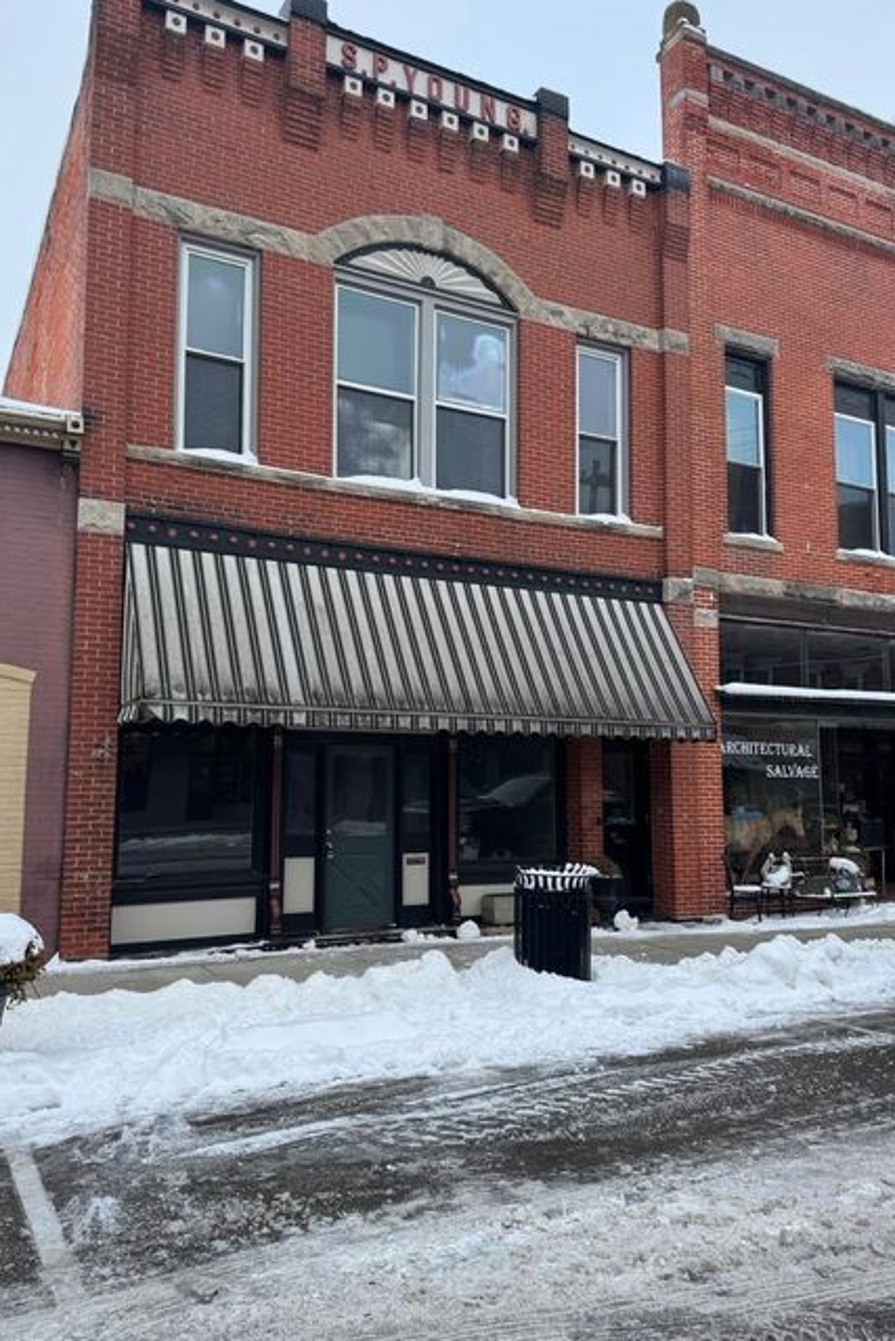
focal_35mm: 26
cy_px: 674
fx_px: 969
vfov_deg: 69.4
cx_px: 400
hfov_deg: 49.5
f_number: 1.78
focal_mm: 6.76
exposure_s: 1/121
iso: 80
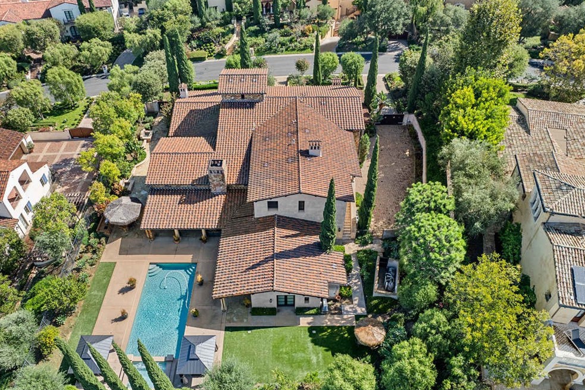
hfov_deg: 69.4
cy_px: 217
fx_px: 422
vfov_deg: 49.4
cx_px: 286
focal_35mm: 26
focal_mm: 12.3
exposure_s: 1/40
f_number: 2.8
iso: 110
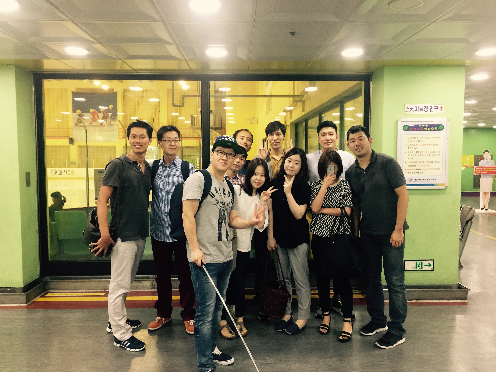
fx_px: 416
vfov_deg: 48.2
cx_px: 248
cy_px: 186
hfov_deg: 61.7
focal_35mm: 29
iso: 80
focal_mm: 4.15
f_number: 2.2
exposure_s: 1/15
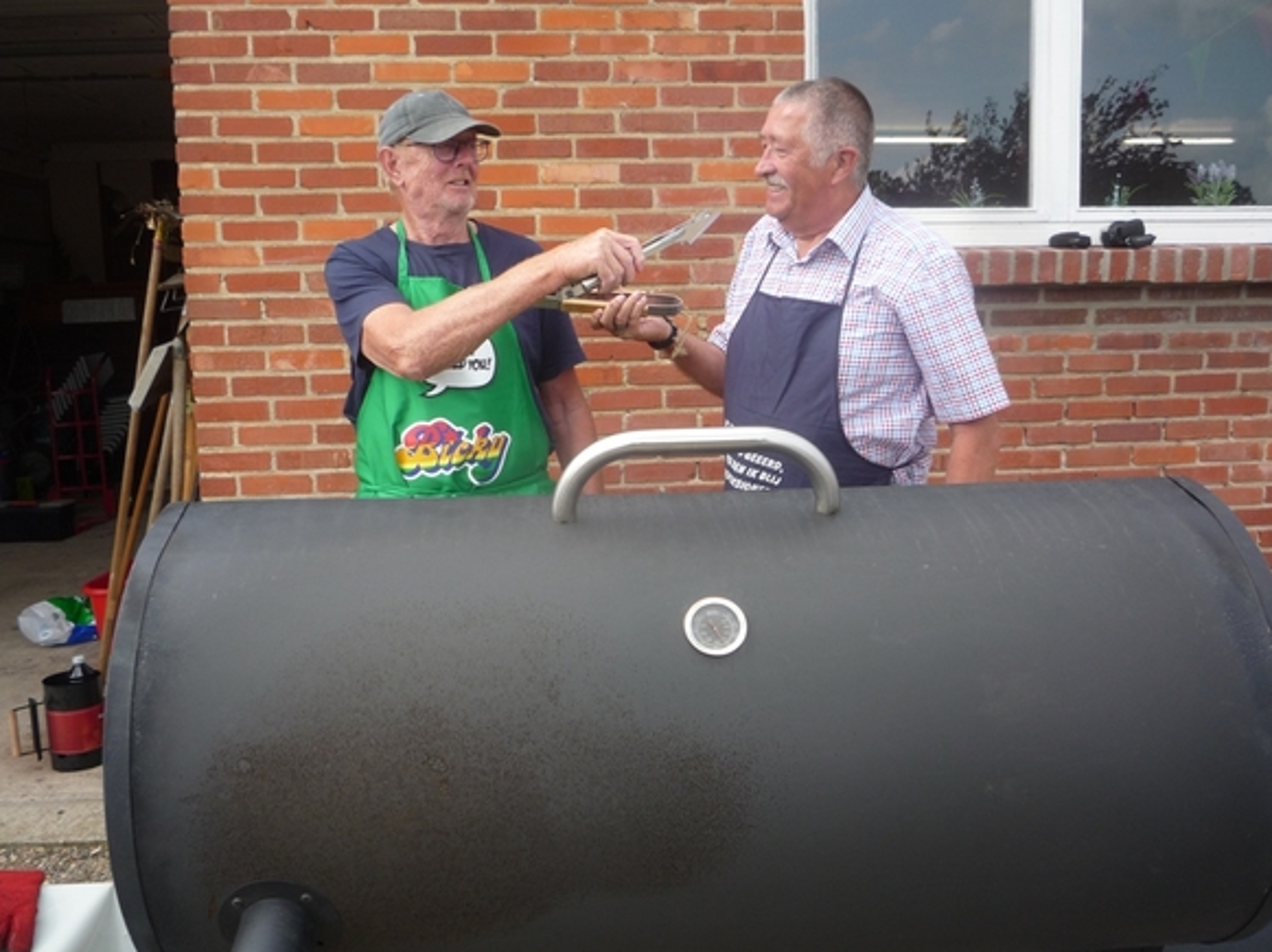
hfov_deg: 58.4
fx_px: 1138
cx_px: 648
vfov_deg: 45.4
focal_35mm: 31
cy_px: 466
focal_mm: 5.2
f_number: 4
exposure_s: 1/160
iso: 100
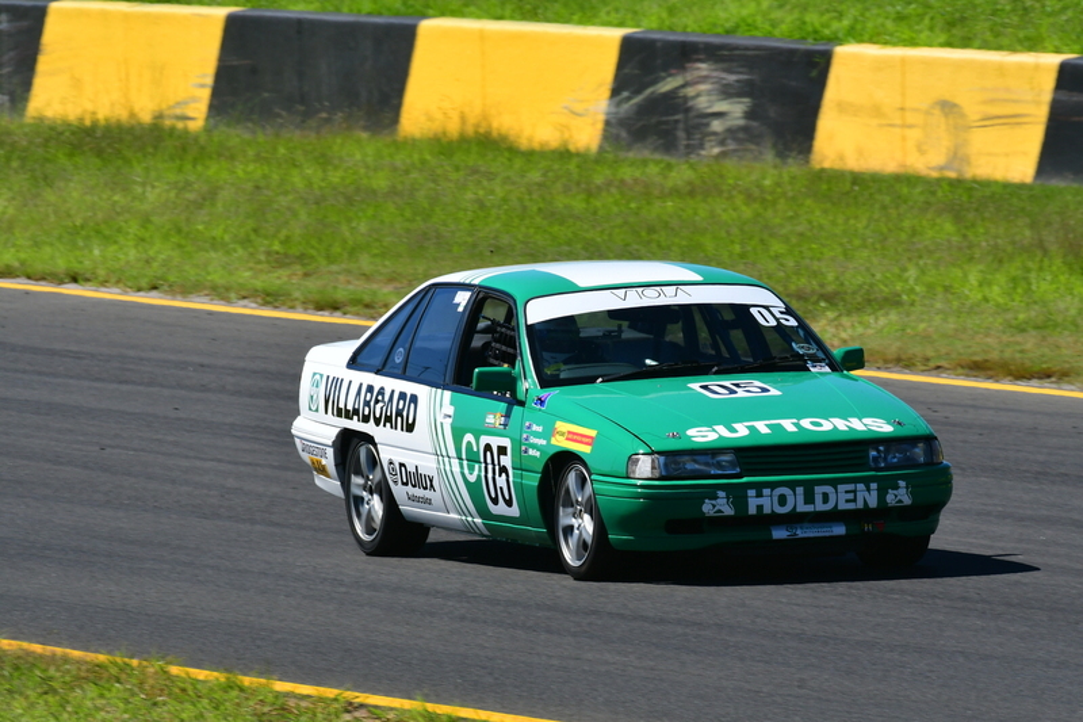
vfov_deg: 1.8
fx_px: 22556
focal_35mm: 750
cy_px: 361
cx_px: 542
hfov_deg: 2.8
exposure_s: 1/640
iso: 500
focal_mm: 500
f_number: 13
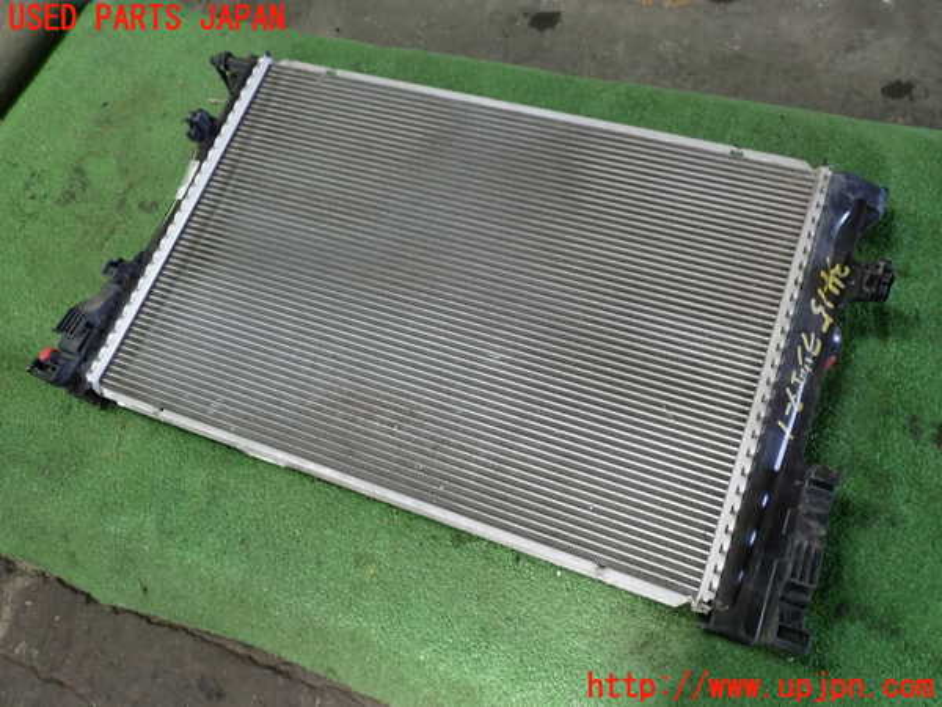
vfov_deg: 46.8
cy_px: 354
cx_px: 471
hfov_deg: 60.0
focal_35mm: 30
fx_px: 816
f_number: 2.3
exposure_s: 1/30
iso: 200
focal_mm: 5.4
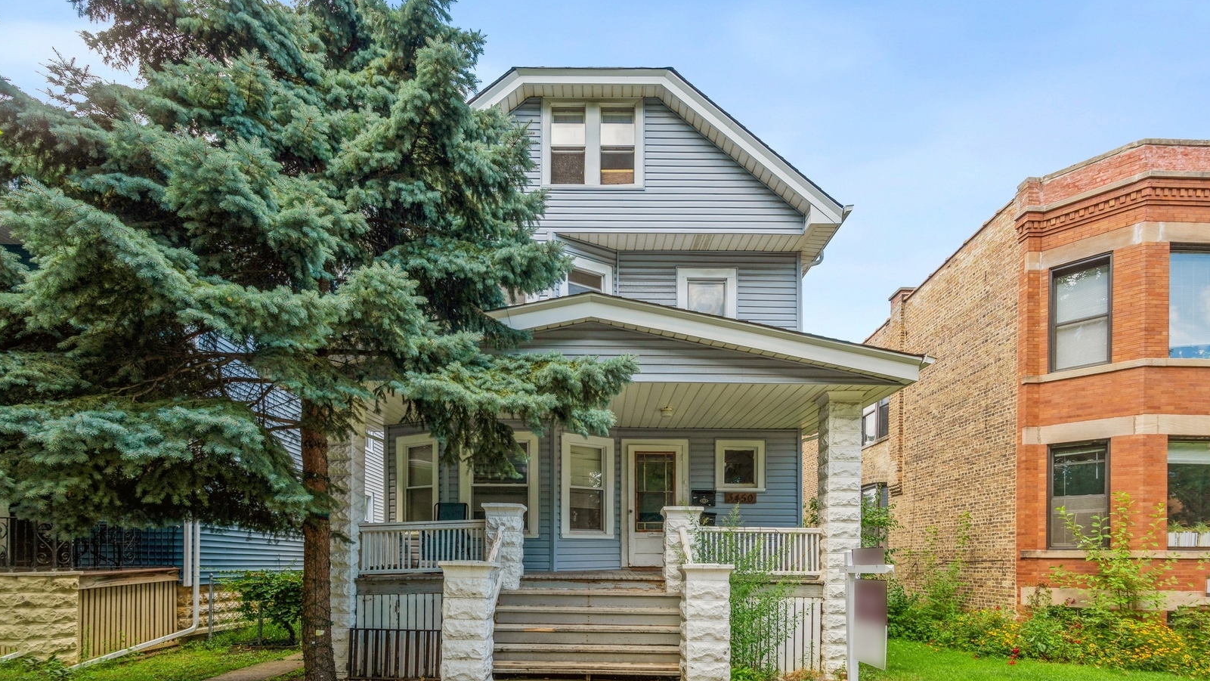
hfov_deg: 92.7
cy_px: 327
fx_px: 578
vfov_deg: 61.0
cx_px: 607
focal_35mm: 18
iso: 200
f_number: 8
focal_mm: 17
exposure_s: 1/100
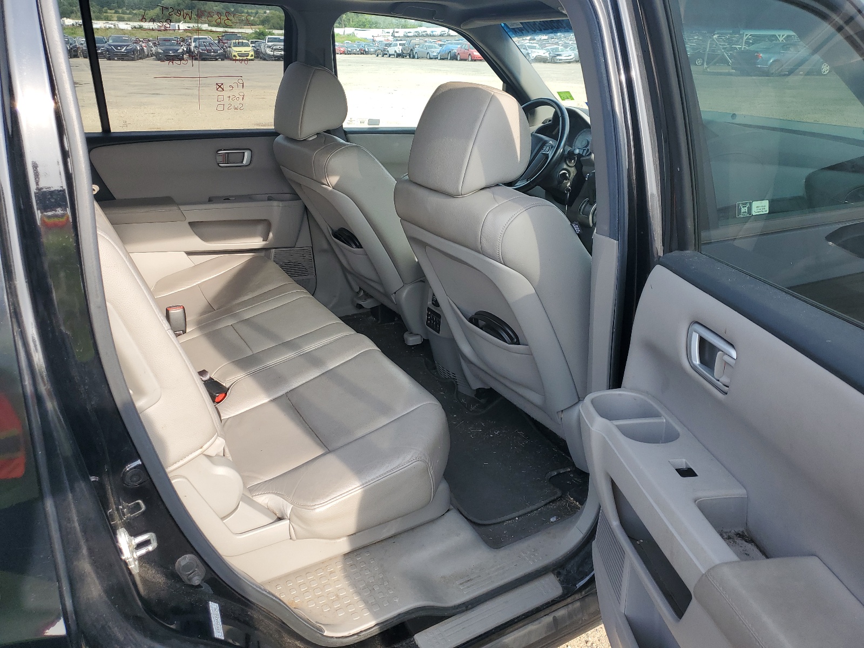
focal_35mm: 26
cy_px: 324
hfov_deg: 67.3
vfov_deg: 53.1
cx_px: 432
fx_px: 649
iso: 50
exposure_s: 1/667
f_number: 1.5
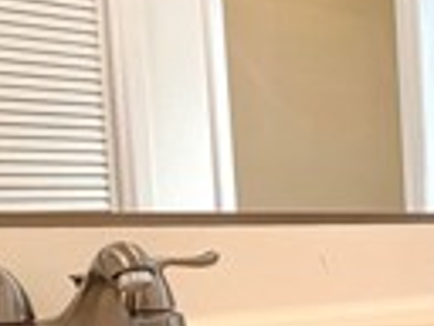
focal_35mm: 70
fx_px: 878
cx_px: 753
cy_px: 275
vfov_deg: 20.7
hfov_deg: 20.7
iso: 64
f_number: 2.2
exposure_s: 1/120
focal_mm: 2.22
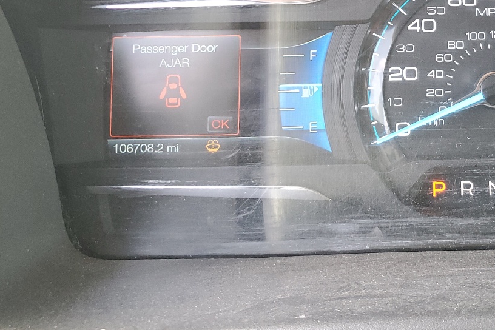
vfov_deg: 24.4
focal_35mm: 53
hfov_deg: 35.7
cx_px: 426
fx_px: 729
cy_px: 5
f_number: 1.5
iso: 81
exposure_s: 1/60.2
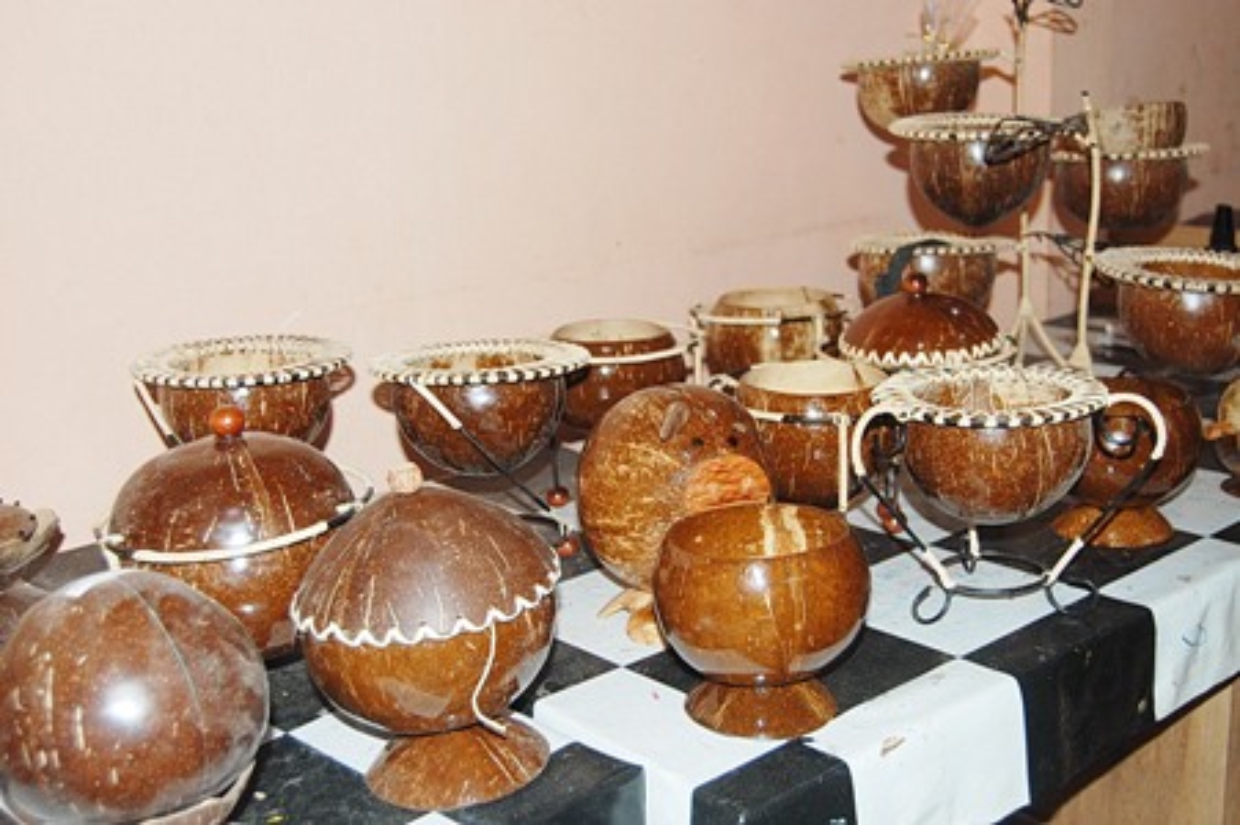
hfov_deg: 46.4
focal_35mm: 42
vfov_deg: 31.8
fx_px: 1446
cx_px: 620
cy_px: 412
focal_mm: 28
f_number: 4.2
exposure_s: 1/60
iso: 400
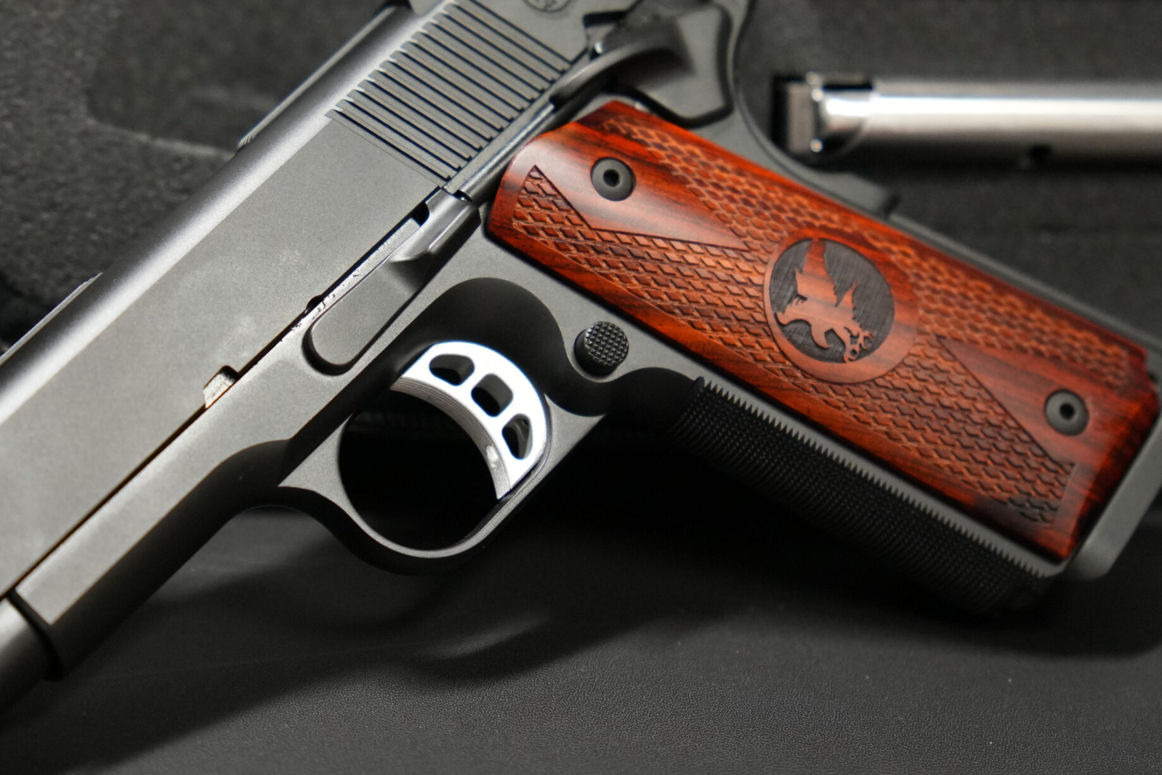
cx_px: 444
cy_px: 264
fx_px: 3228
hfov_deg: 20.4
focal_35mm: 100
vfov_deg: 13.7
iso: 2500
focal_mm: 48
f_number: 2.8
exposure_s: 1/80
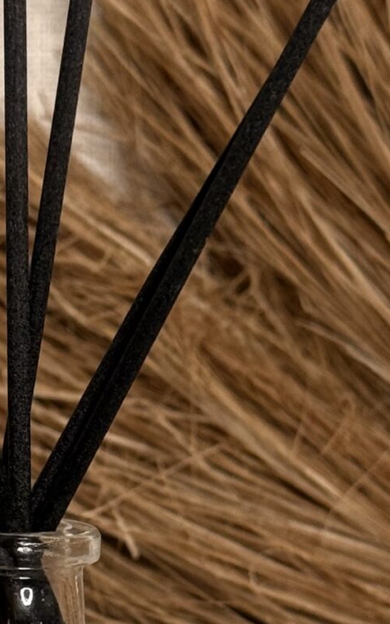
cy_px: 497
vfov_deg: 12.6
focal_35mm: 165
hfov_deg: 7.9
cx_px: 59
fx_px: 2807
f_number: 1.78
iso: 200
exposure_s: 1/60
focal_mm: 6.76
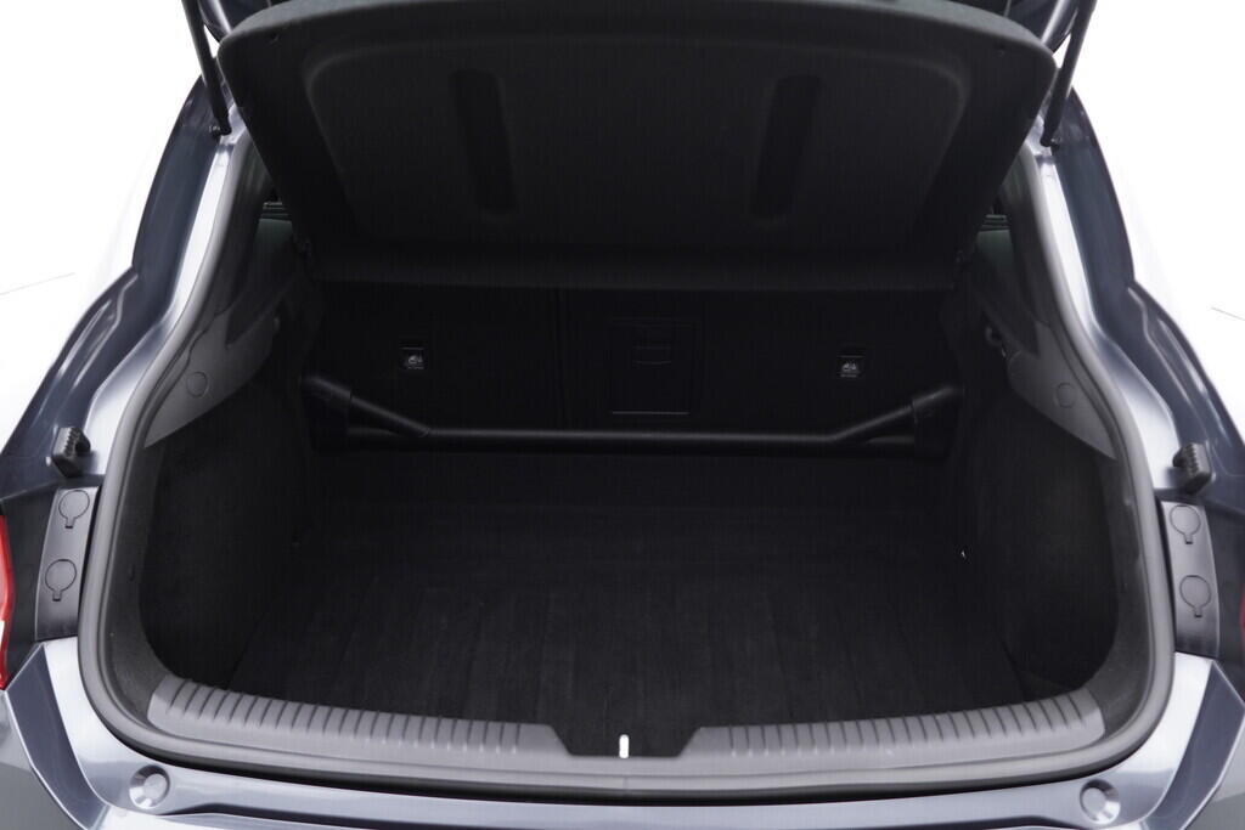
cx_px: 622
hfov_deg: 53.1
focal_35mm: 36
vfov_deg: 36.9
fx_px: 1245
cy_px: 415
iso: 250
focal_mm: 24
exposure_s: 1/40
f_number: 2.8
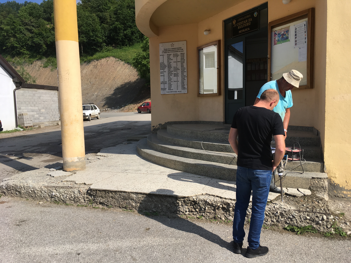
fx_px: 294
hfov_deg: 61.7
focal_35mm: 29
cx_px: 176
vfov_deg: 48.2
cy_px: 132
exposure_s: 1/1672
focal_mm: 4.15
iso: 25
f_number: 2.2
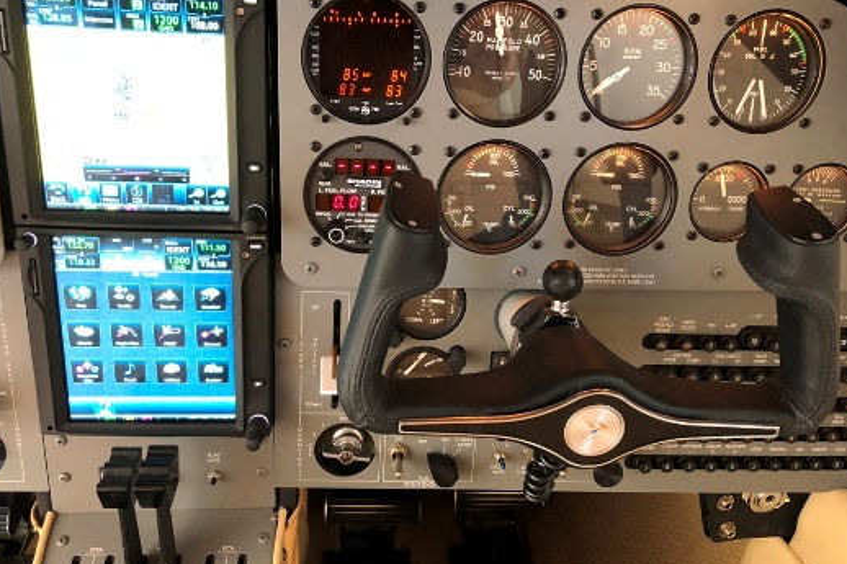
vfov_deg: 43.5
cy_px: 260
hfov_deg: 61.9
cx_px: 418
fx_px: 706
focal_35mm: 30
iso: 100
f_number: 1.8
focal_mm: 3.99
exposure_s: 1/11
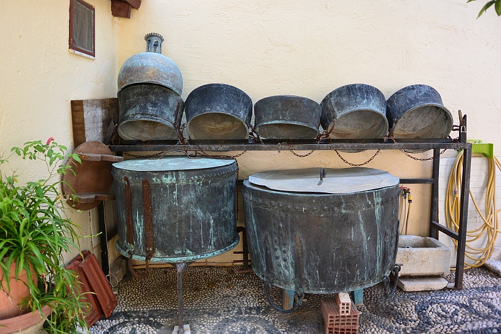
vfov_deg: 47.9
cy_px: 167
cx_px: 250
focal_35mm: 27
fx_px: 376
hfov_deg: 67.4
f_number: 3.5
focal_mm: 10
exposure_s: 1/125
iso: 160
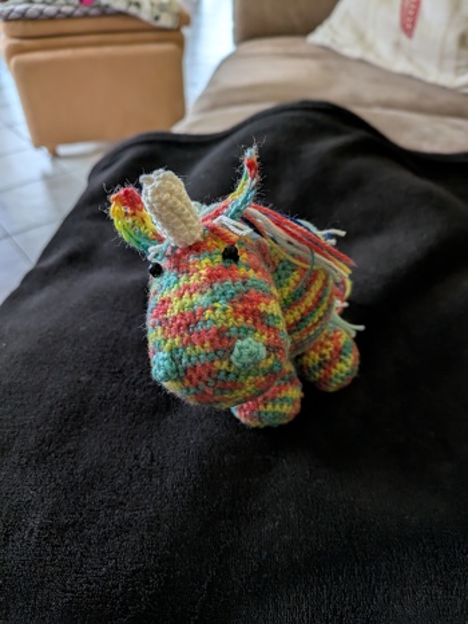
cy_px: 312
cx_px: 234
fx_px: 450
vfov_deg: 69.4
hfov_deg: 54.9
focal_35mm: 25
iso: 114
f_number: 1.89
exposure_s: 1/25
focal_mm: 5.43
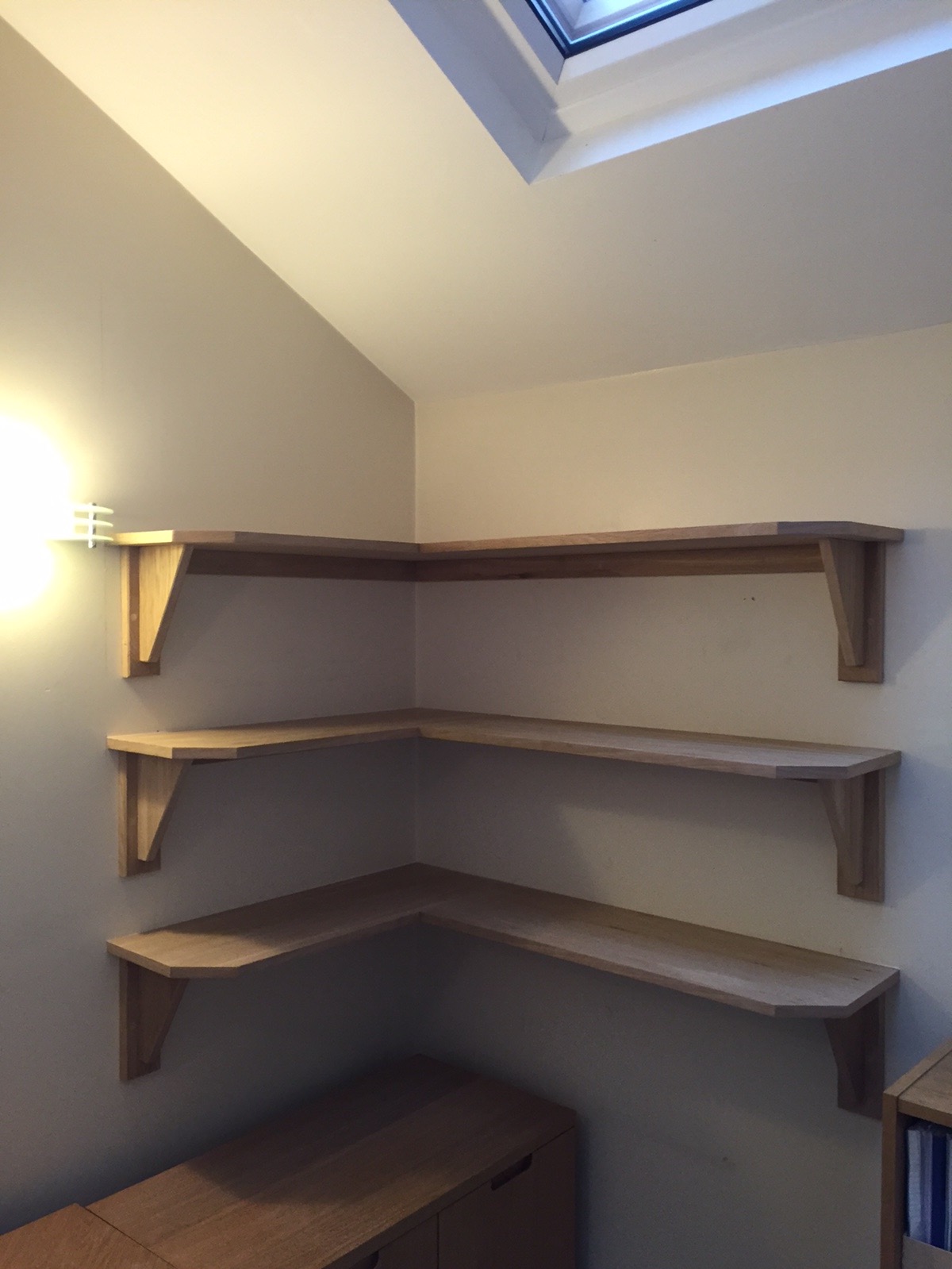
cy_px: 634
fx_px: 1063
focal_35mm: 29
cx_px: 476
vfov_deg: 61.6
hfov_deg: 48.2
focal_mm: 4.15
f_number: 2.2
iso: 160
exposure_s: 1/33
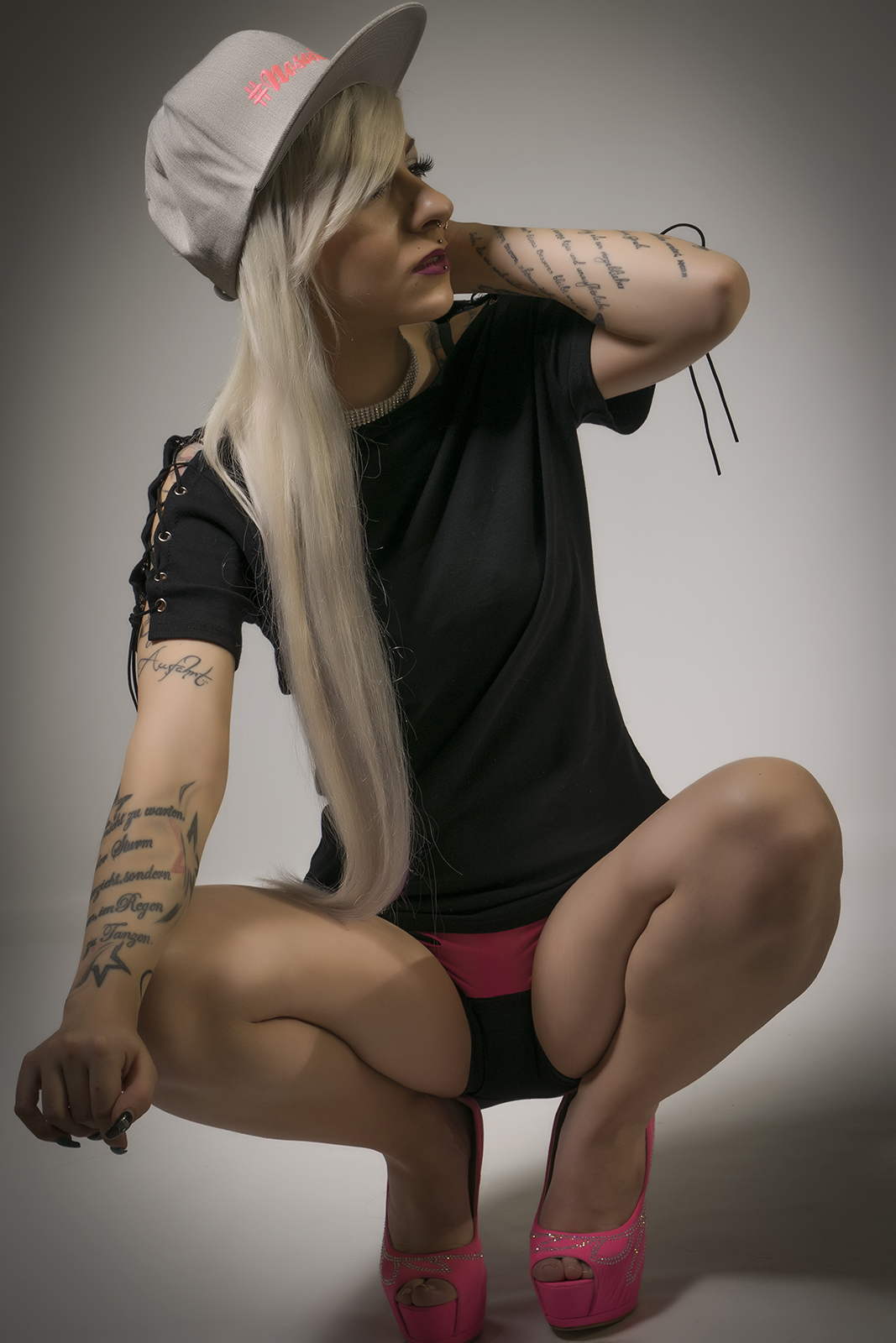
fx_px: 2911
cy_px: 672
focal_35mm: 78
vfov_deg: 26.0
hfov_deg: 17.5
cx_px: 448
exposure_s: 1/100
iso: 100
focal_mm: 52
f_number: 10
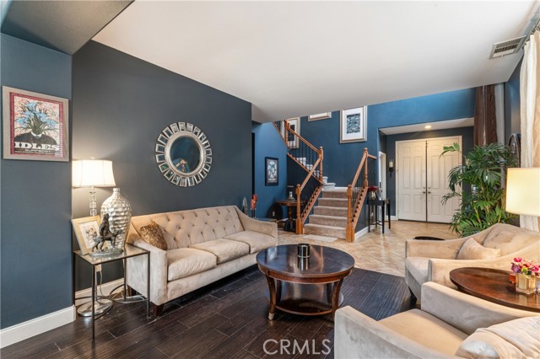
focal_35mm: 16
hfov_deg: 95.4
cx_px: 270
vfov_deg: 72.3
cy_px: 180
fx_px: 246
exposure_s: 4
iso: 100
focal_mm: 16.4
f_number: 13
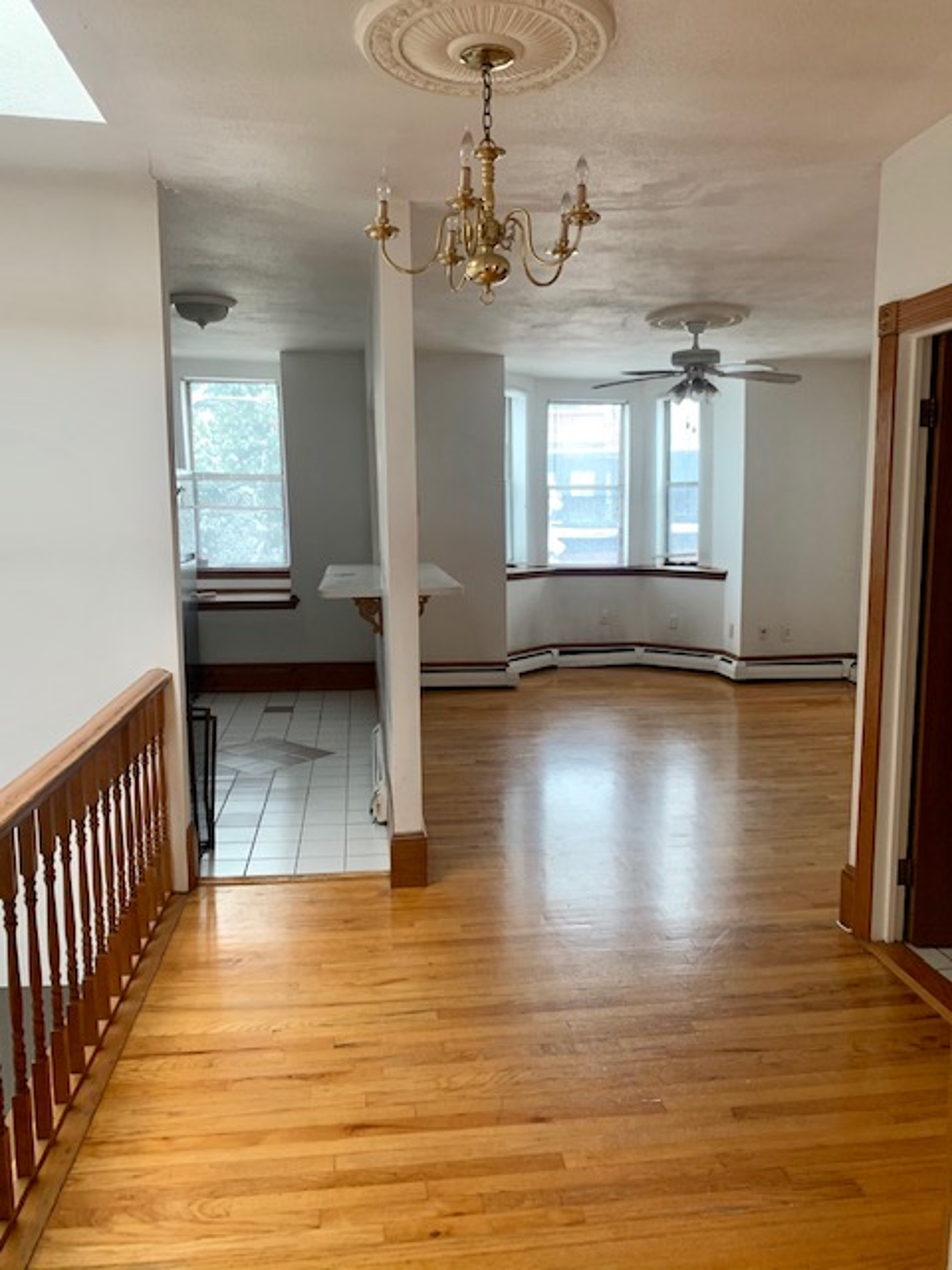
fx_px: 953
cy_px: 635
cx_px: 476
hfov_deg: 53.1
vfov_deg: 67.3
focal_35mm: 26
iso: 160
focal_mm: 4.25
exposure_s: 1/60
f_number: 1.8
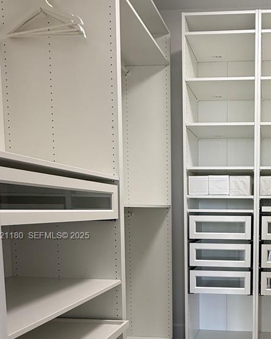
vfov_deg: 58.5
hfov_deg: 45.0
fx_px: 291
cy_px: 236
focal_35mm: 29
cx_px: 248
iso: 100
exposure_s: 1/120
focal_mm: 2.22
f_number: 2.2
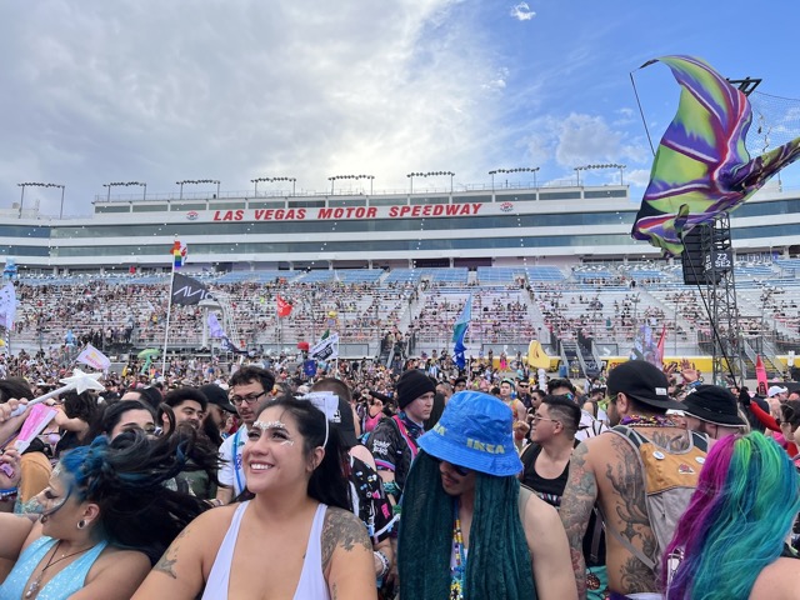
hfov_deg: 67.3
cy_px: 300
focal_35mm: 26
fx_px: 601
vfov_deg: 53.1
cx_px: 400
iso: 50
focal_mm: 5.7
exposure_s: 1/1058
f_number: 1.5
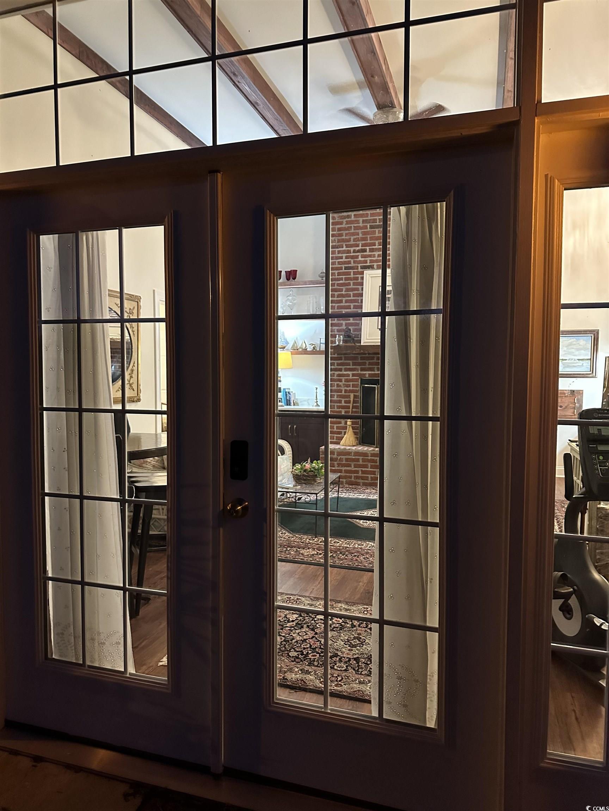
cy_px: 406
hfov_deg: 56.8
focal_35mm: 24
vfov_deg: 71.6
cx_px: 304
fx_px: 563
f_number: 1.78
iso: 1000
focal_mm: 6.86
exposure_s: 1/40
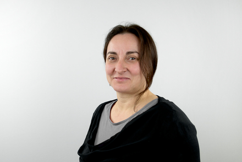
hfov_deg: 39.6
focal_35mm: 50
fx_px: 336
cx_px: 129
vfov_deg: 27.0
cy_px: 87
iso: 160
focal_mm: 44
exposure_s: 1/250
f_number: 3.2
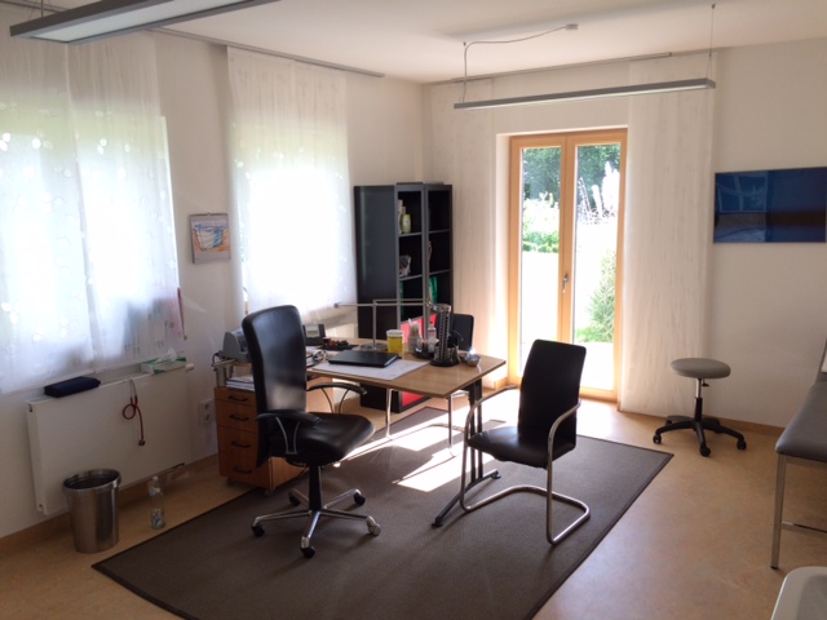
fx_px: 693
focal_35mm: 29
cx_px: 414
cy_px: 310
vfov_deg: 48.2
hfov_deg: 61.7
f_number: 2.2
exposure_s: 1/100
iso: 40
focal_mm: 4.15
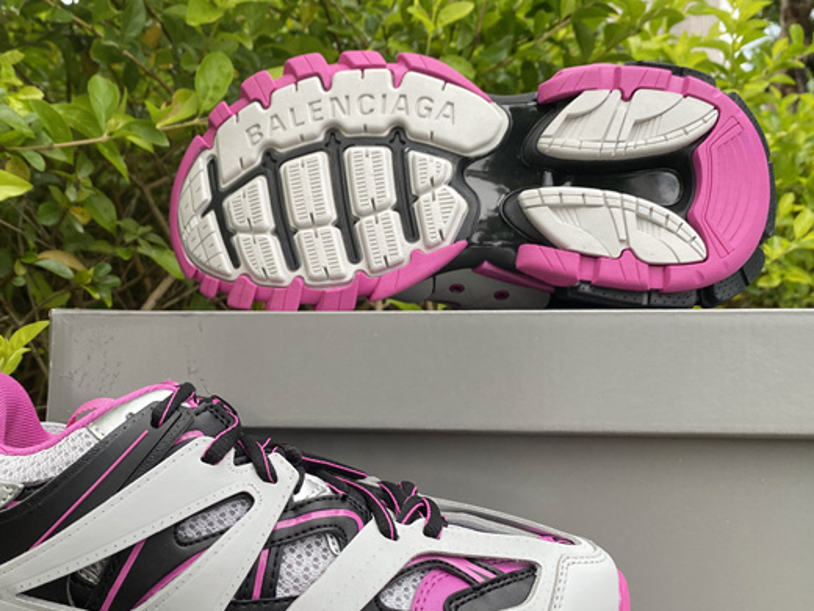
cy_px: 388
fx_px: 870
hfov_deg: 49.5
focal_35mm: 37
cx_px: 288
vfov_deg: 38.4
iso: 100
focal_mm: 4.25
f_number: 1.8
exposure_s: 1/121
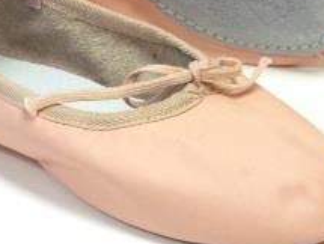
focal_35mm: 131
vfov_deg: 11.3
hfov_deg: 15.0
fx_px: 1228
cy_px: 62
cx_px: 149
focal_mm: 11.3
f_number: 4
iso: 142
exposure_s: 1/40
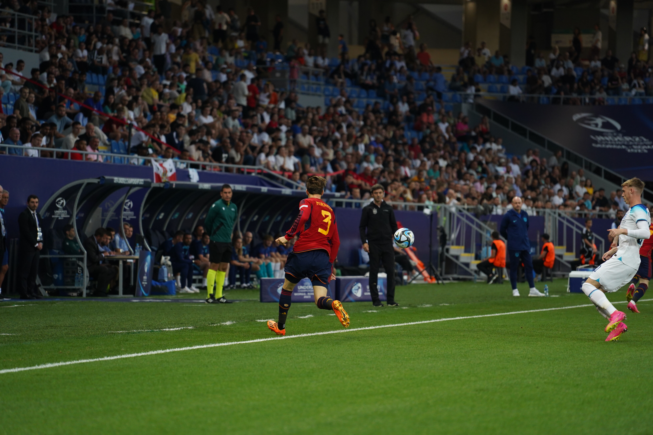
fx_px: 3627
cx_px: 326
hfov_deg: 10.3
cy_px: 218
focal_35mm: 200
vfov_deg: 6.9
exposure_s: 1/1000
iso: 2000
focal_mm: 200
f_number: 4
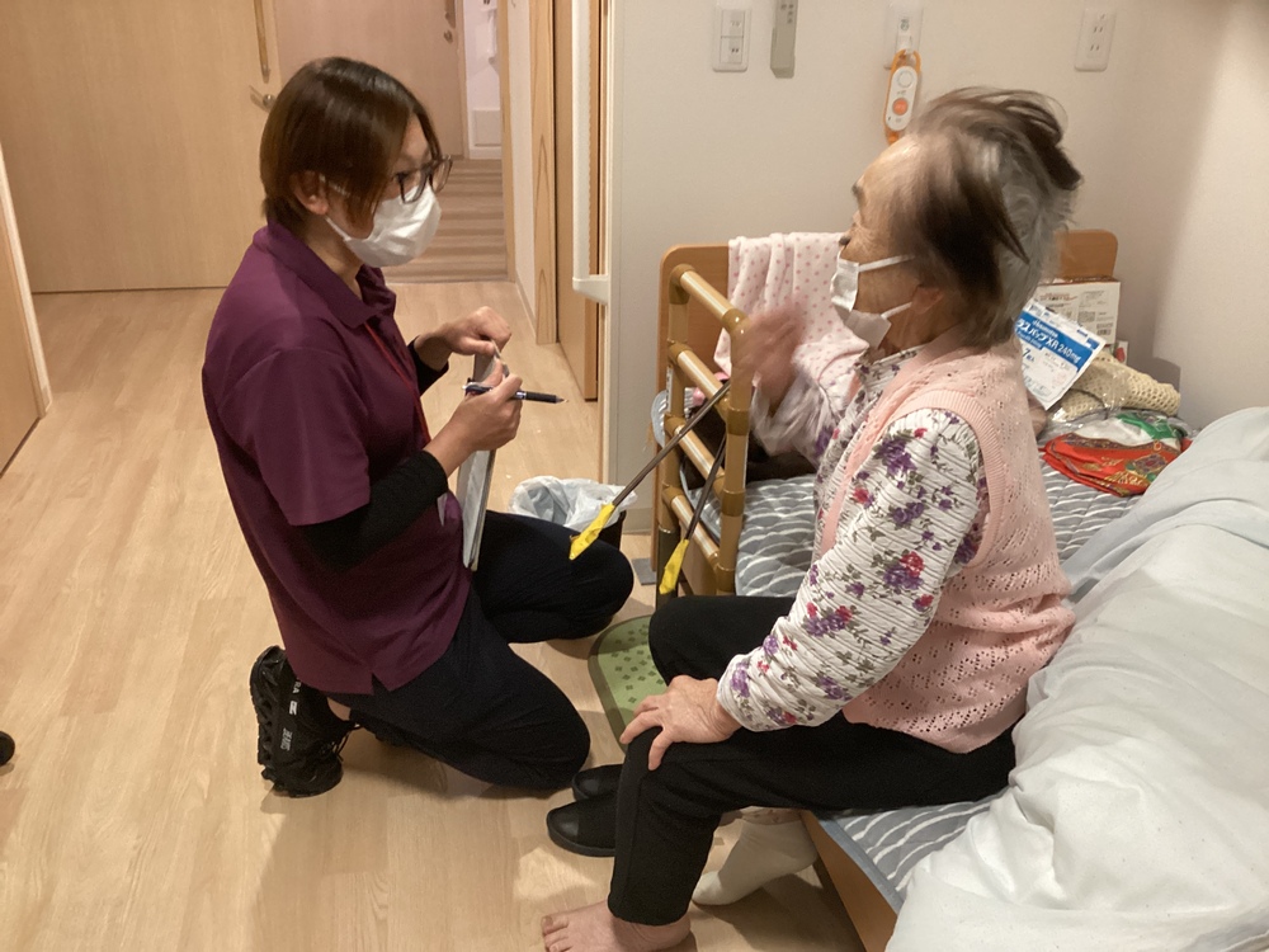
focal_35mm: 31
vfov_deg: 45.4
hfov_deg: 58.4
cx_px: 634
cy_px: 476
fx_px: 1136
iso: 320
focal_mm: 3.3
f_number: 2.4
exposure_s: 1/30
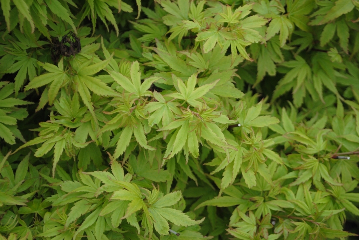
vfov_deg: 16.6
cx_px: 180
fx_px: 824
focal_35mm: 82
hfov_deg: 24.6
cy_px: 120
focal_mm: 55
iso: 200
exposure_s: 1/400
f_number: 5.6
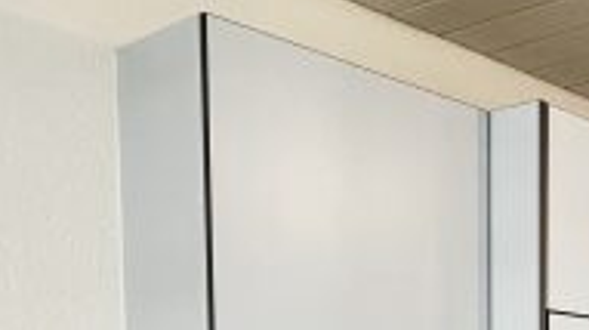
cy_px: 483
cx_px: 928
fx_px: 874
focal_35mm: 56
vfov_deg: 19.0
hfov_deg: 25.5
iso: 200
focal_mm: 2.22
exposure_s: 1/50
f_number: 2.2
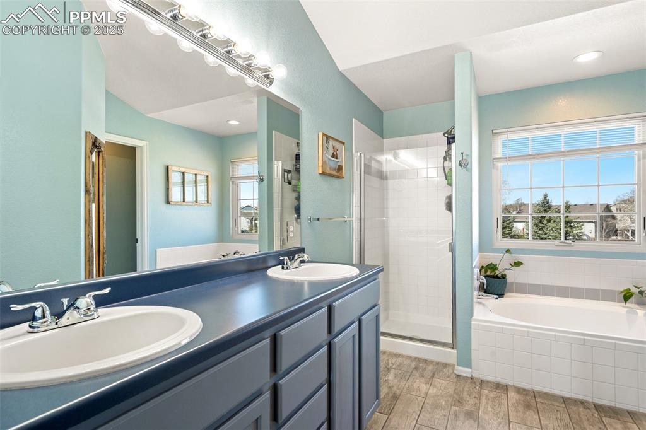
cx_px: 323
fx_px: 305
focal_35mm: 17
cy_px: 215
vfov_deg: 70.4
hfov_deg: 93.3
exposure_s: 1/1.25
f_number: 9
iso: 100
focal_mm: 17
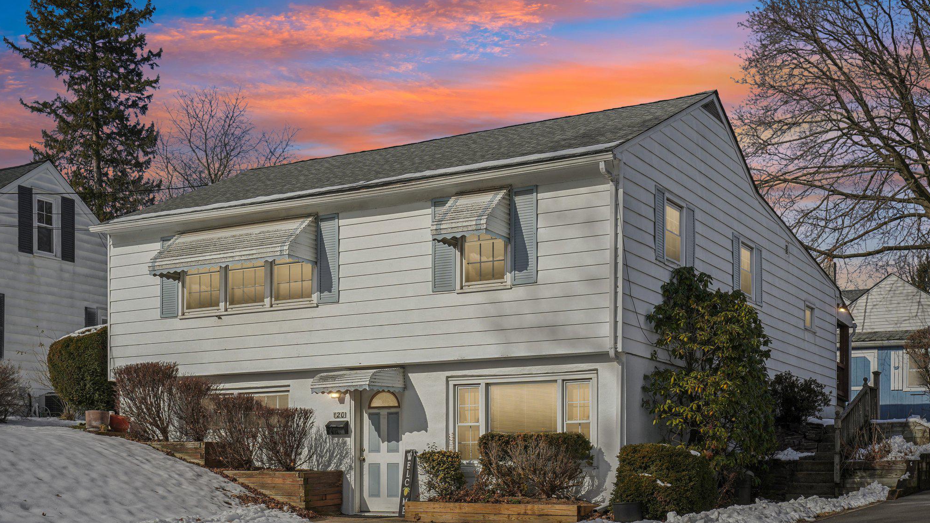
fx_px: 1110
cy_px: 284
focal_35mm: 45
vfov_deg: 26.5
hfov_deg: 45.5
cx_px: 458
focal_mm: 42
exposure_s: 1/640
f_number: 8
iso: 100
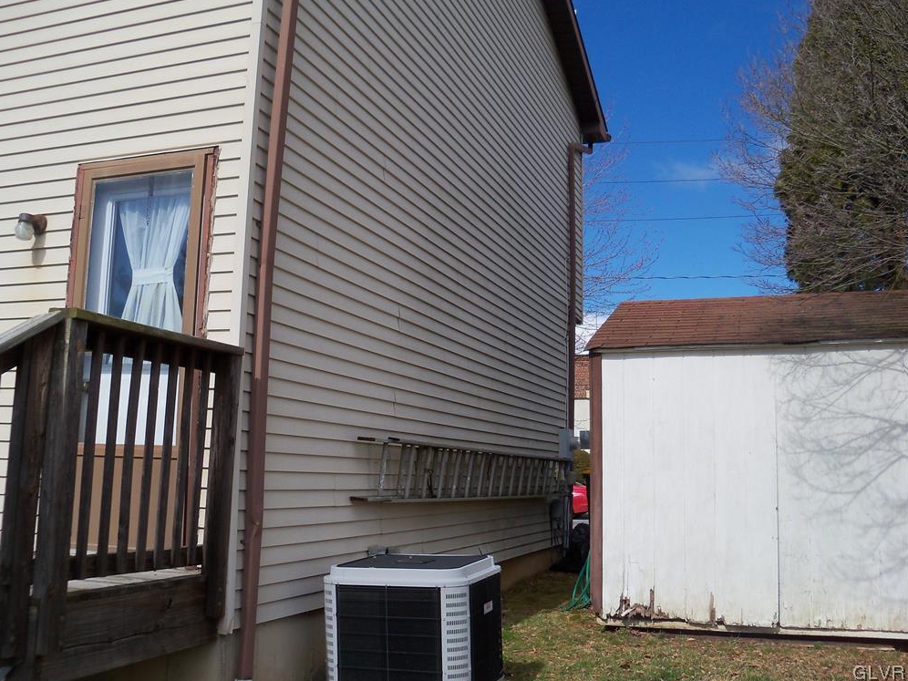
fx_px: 944
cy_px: 338
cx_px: 442
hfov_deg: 51.3
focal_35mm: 36
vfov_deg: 39.7
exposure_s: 1/1000
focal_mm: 6.2
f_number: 3.5
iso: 80
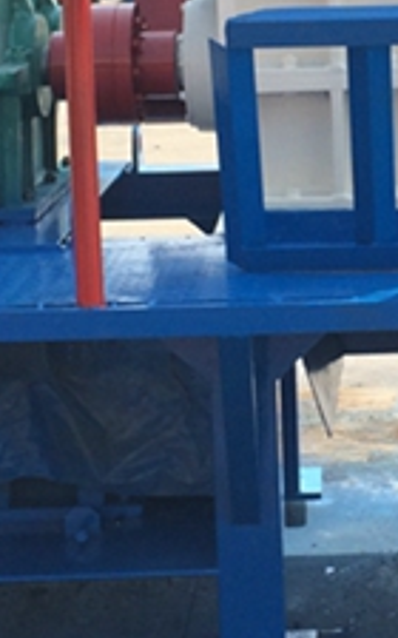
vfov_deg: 23.7
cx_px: 424
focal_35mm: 85
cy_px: 66
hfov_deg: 15.0
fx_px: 1475
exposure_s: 1/1001
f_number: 2.2
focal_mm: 4.12
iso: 32
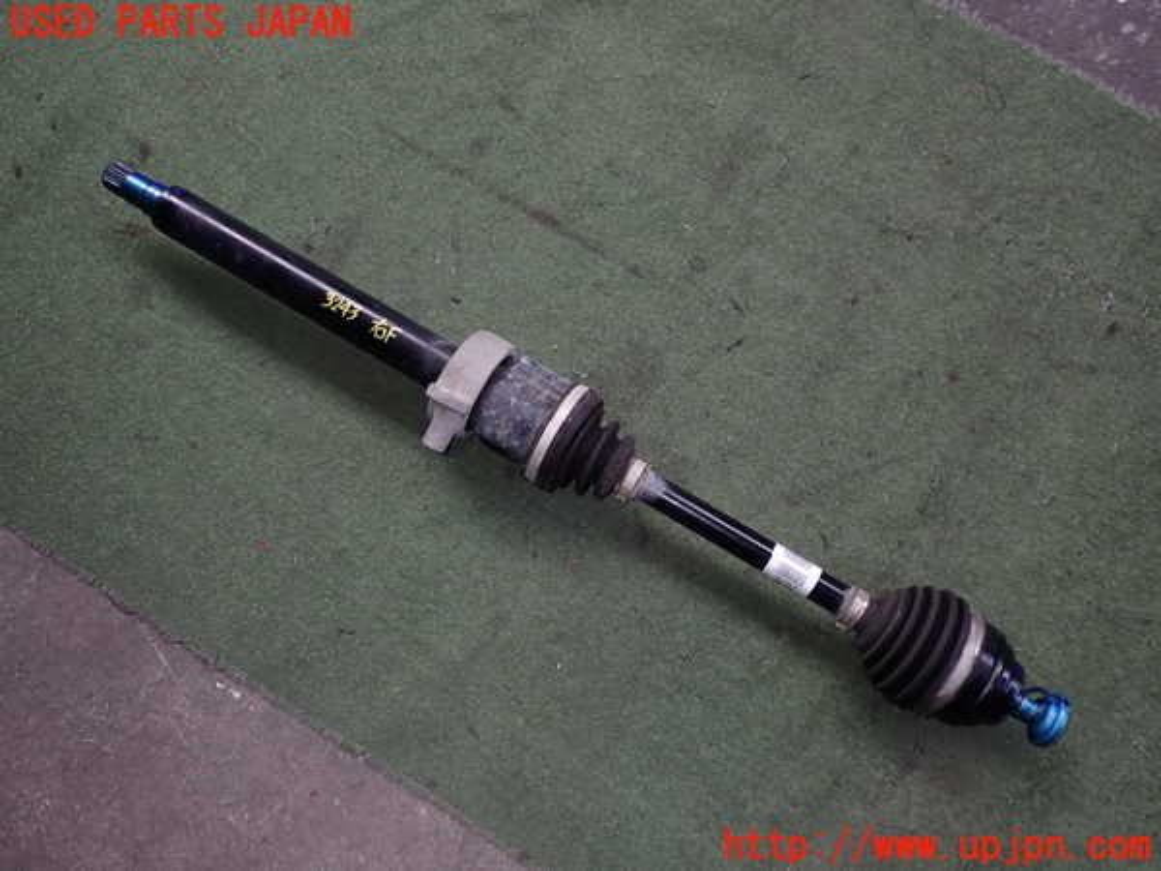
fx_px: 1006
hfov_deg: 60.0
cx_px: 580
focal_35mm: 30
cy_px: 436
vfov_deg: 46.8
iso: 100
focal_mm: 5.4
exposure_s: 1/30
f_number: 6.3
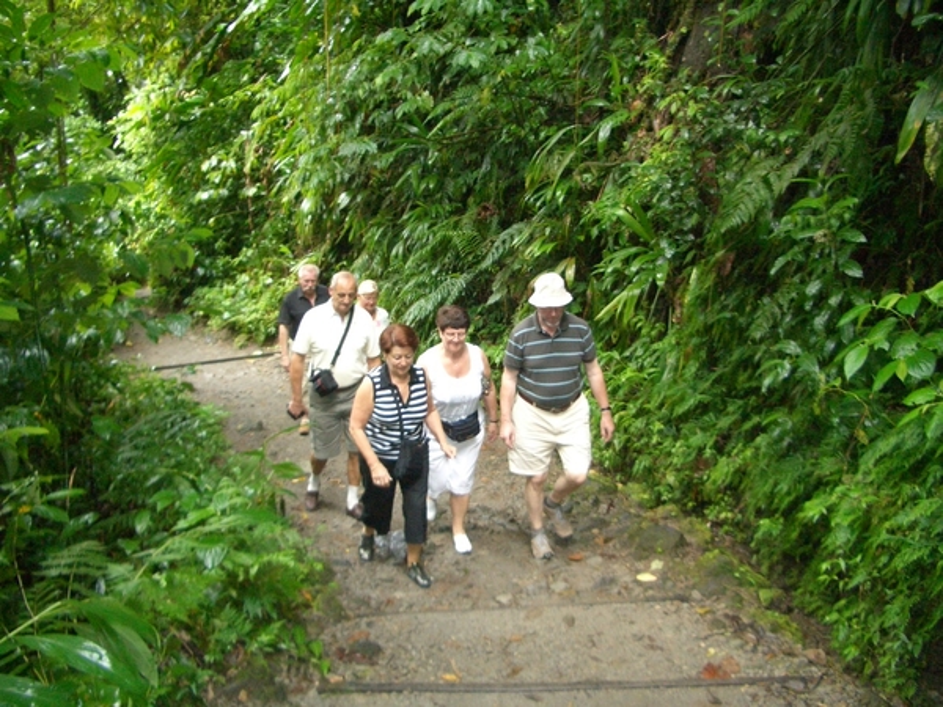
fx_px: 953
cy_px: 354
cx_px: 472
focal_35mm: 35
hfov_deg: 52.6
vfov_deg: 40.7
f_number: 2.6
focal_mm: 5.8
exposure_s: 1/100
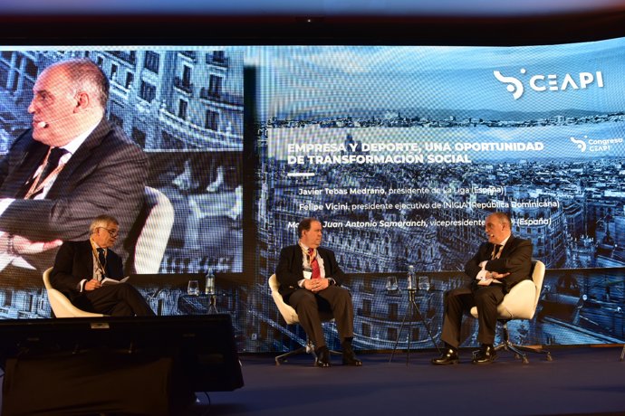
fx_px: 538
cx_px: 312
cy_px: 208
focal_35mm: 31
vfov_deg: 42.3
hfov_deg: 60.3
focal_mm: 31
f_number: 4.5
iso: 1250
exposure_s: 1/160
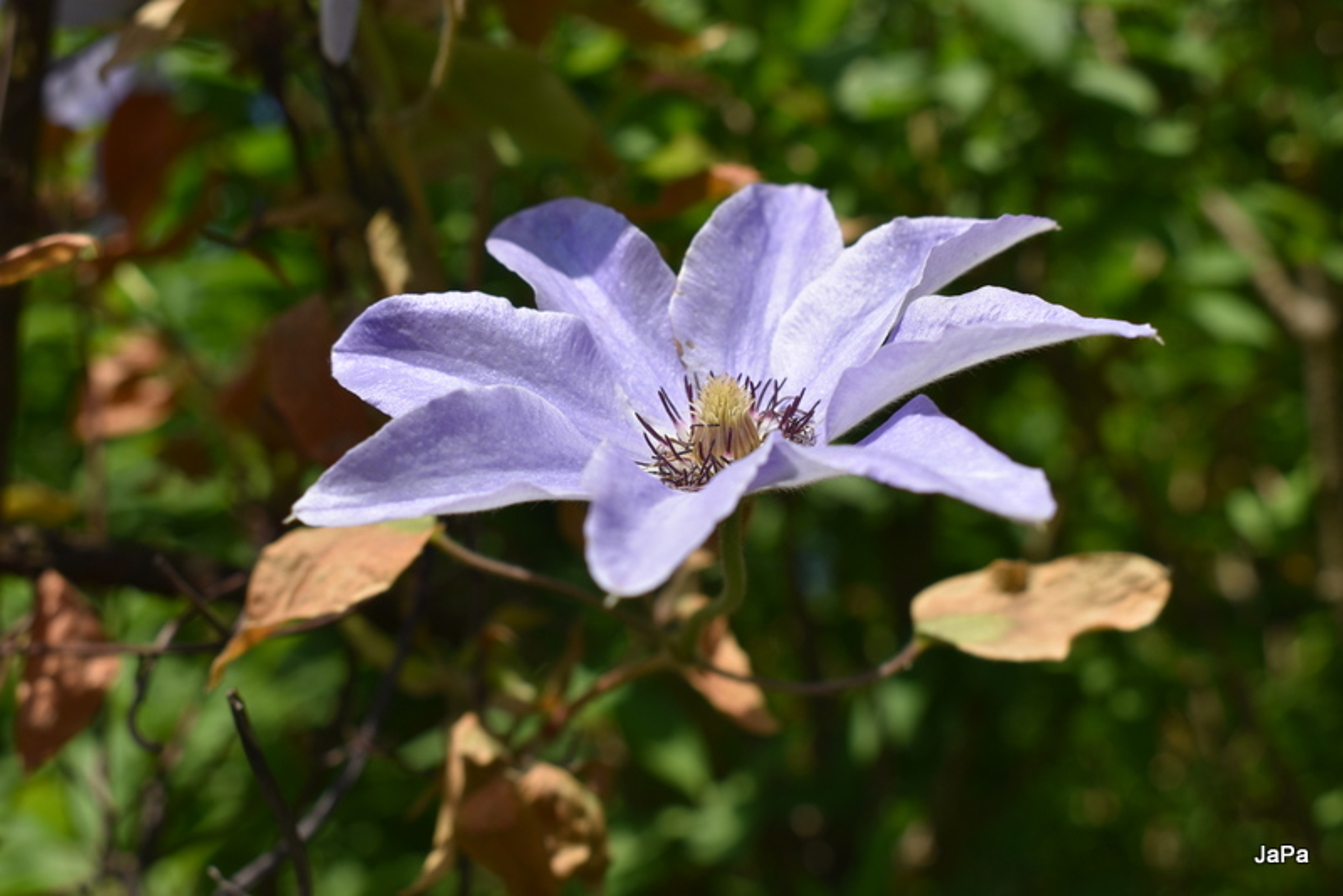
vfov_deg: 29.0
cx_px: 672
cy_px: 448
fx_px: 1735
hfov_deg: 42.3
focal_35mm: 46
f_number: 8
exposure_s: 1/400
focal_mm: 31
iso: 100
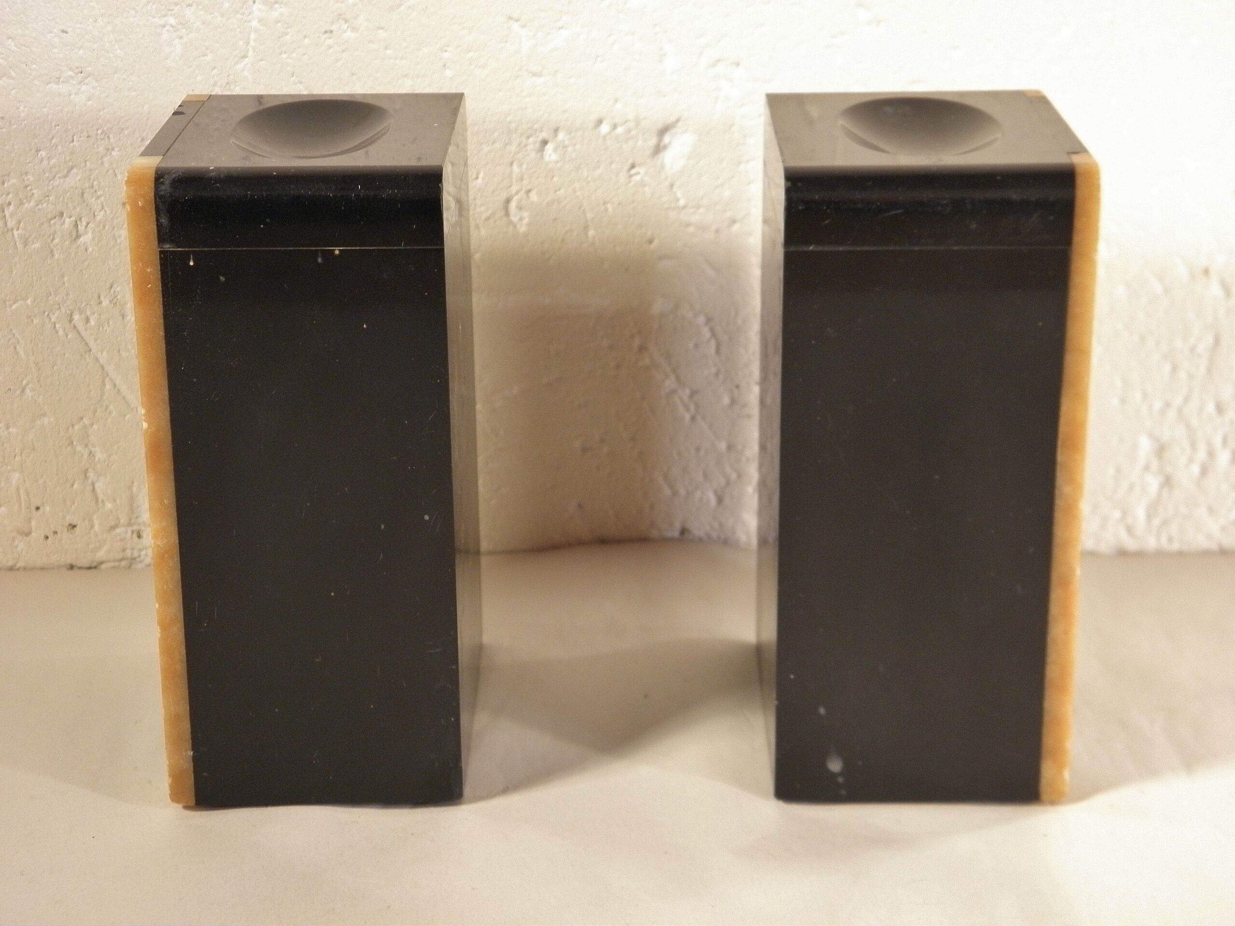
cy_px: 463
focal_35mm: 68
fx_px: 2426
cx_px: 618
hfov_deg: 28.6
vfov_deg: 21.6
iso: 200
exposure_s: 1/30
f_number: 4.3
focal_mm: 12.2
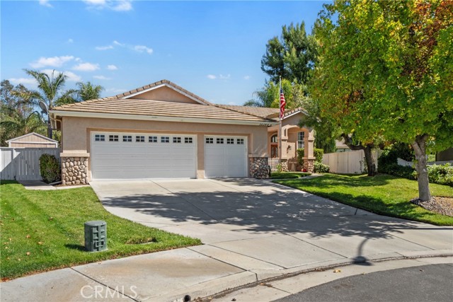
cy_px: 151
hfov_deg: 73.7
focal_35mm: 24
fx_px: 302
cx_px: 226
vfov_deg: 53.2
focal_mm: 24
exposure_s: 1/1000
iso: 500
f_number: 10
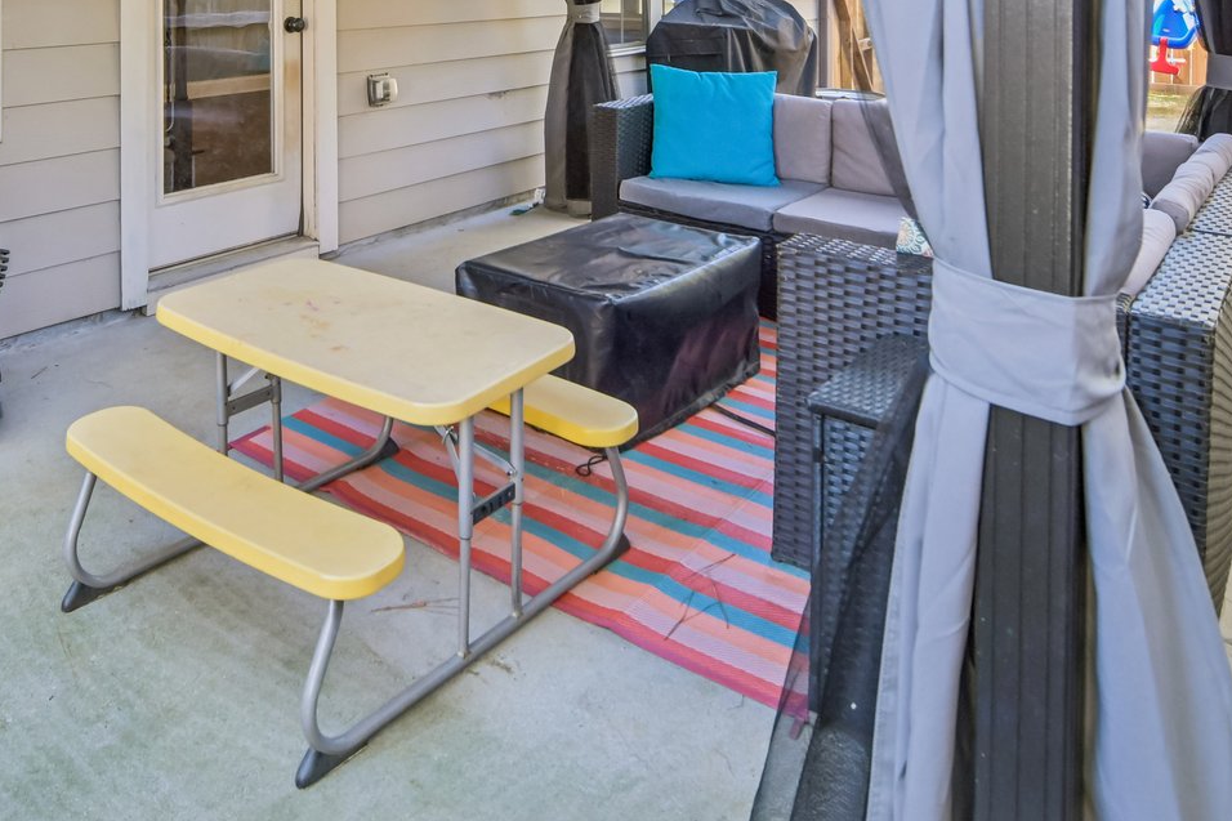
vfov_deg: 38.0
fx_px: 1026
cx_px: 443
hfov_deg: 60.9
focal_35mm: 30
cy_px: -30
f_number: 8
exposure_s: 1/30
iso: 400
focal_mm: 14
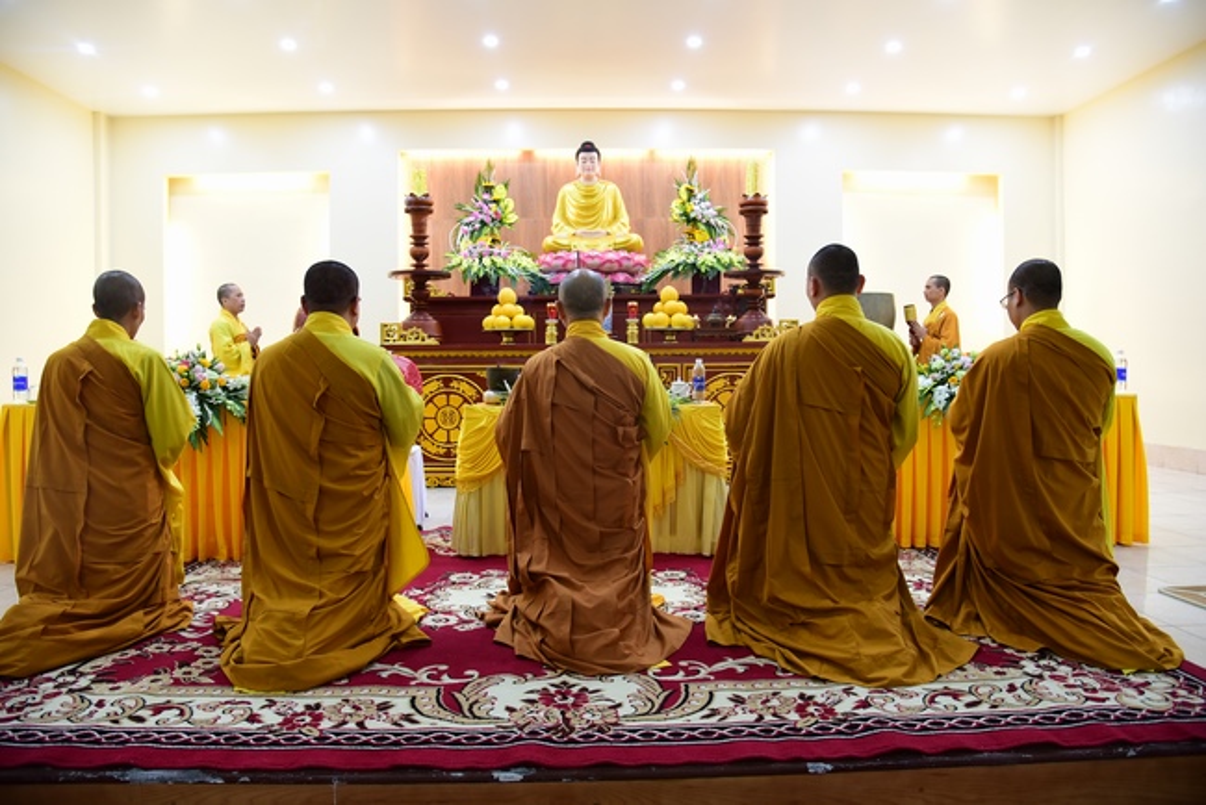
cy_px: 402
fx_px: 804
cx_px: 603
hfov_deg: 73.7
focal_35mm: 24
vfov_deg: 53.2
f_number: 4.5
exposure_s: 1/50
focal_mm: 24
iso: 1000
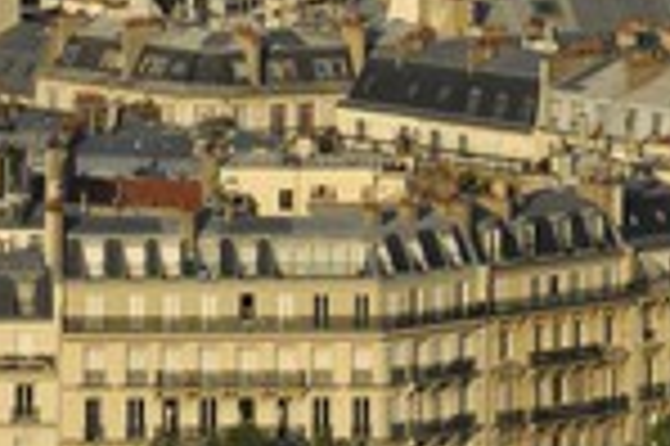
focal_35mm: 1271
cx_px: 542
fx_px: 23628
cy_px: -99
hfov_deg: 1.6
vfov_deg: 1.1
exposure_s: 1/800
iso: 100
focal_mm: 300
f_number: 5.6
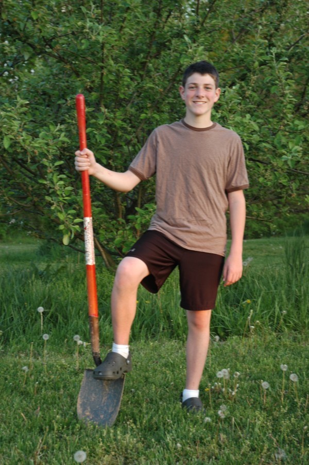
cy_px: 232
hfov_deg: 20.6
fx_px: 852
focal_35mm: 66
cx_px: 154
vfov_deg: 30.5
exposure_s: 1/40
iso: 200
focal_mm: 44
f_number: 4.5
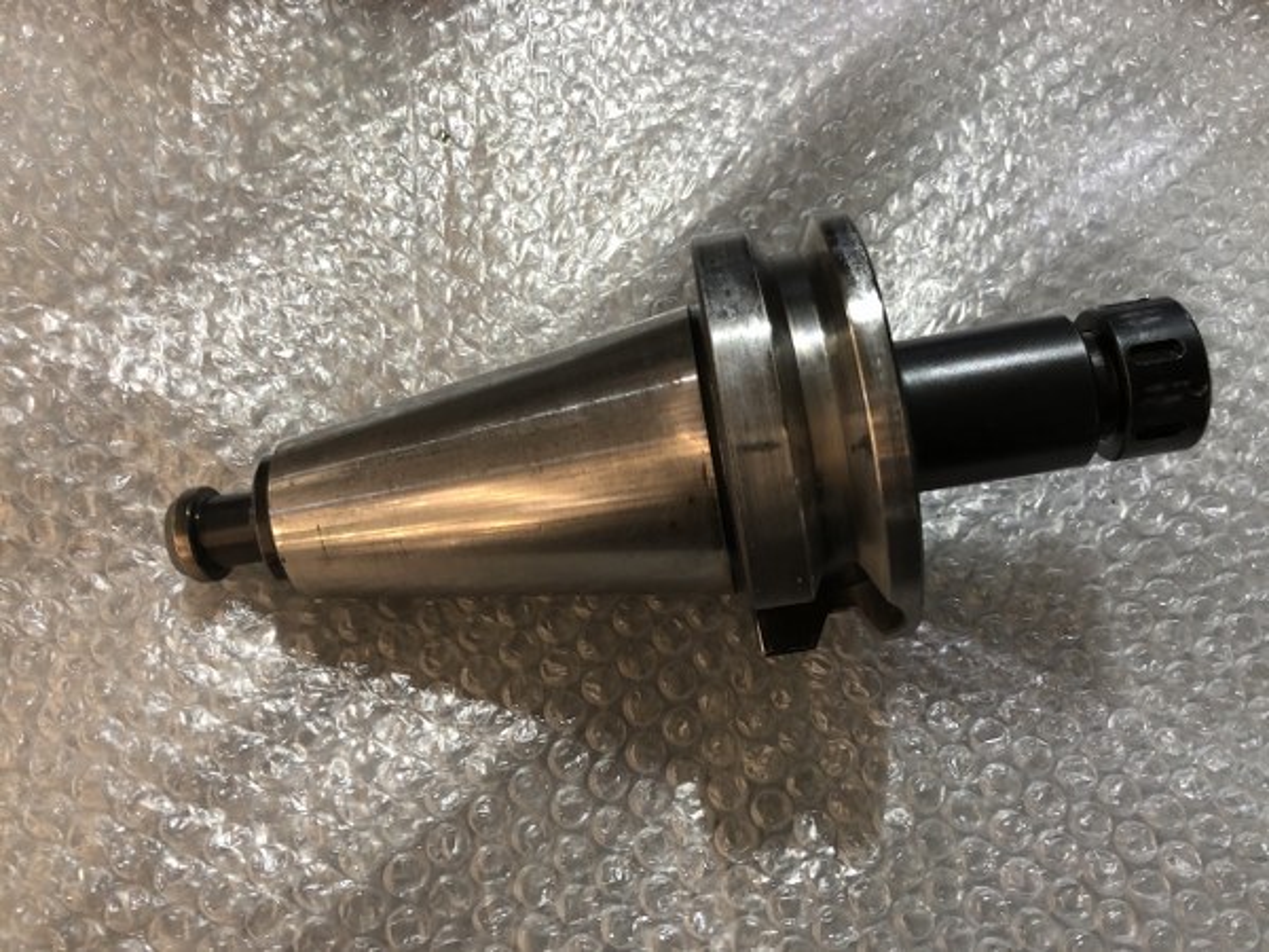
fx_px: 1026
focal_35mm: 28
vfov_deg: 49.7
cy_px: 476
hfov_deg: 63.4
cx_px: 634
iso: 50
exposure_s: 1/15
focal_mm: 3.99
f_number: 1.8
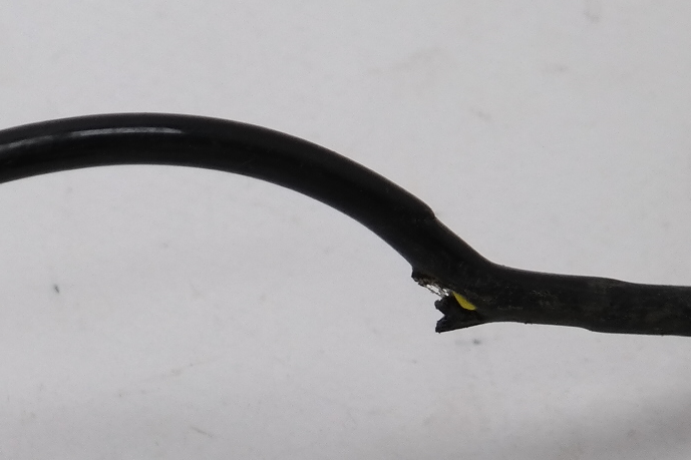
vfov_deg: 6.3
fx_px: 4145
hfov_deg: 9.3
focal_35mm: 216
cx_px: -282
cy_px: -155
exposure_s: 1/125
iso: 200
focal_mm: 33
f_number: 4.5
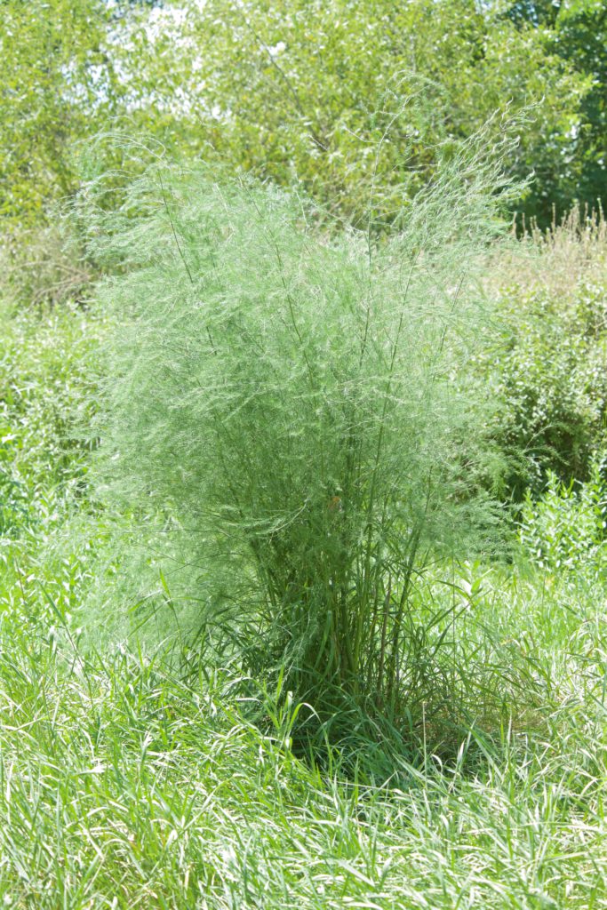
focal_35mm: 80
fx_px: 2022
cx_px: 304
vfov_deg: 25.4
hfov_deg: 17.1
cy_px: 455
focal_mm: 80
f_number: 8
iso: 1250
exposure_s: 1/500
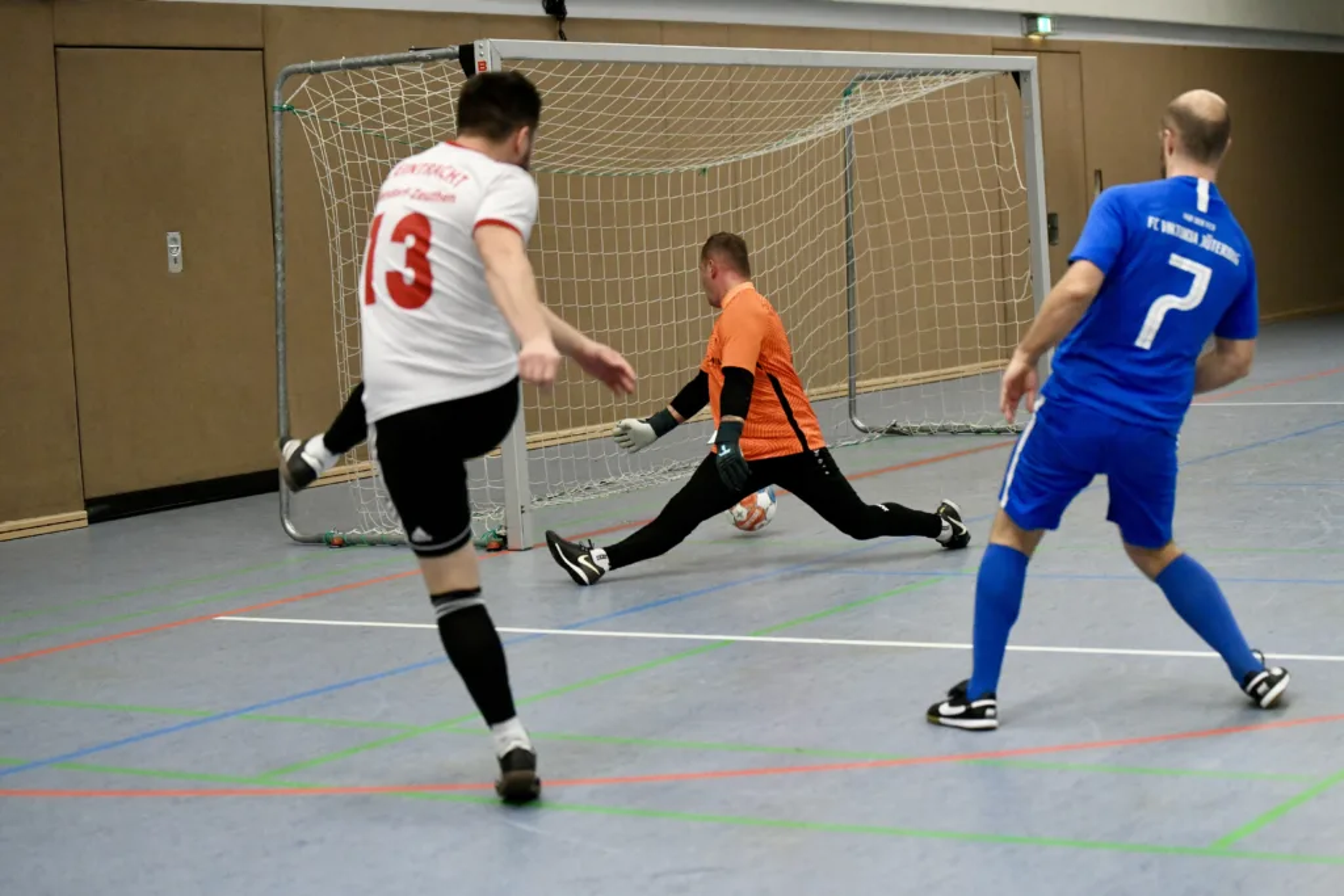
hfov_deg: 28.8
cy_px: 448
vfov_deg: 19.5
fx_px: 2614
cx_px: 672
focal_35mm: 70
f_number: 2.8
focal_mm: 70
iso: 8000
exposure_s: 1/1600
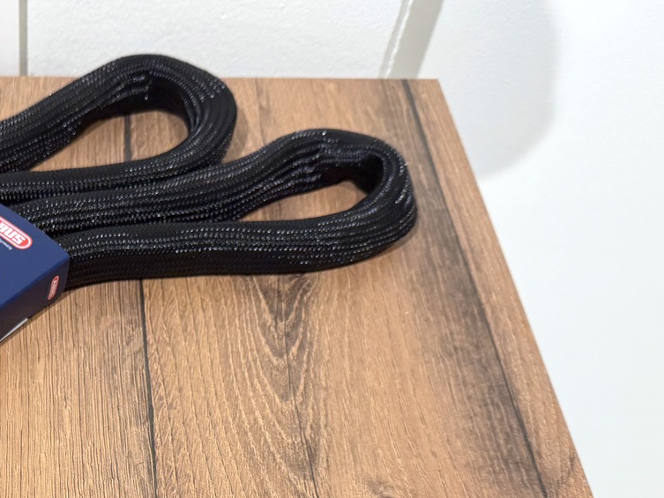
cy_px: 499
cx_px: 37
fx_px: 978
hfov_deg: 34.8
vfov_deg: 27.0
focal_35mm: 51
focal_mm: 6.76
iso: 160
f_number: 1.78
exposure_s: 1/100
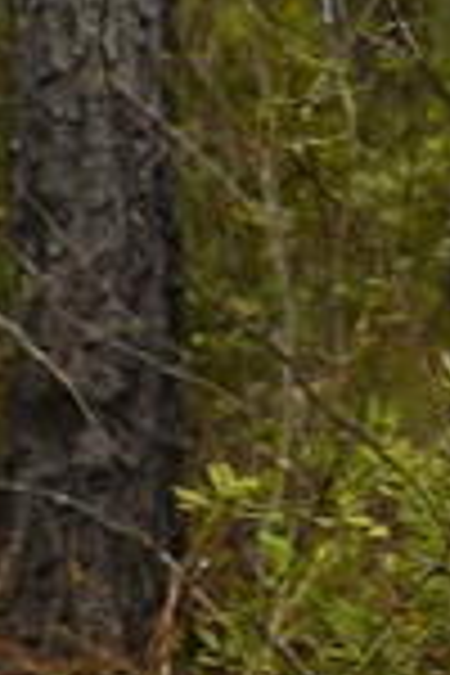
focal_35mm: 554
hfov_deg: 2.4
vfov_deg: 3.7
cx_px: 1906
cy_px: 549
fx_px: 10387
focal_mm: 85
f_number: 5.6
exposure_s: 1/1000
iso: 800
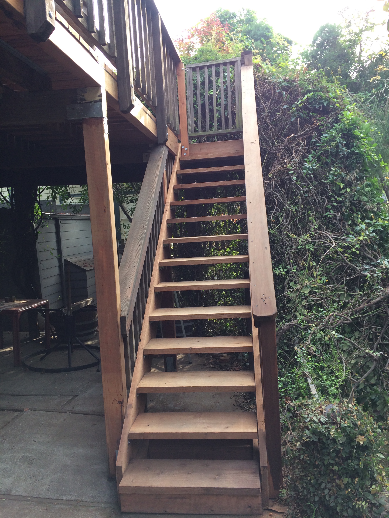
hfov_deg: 48.2
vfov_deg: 61.7
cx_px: 194
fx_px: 435
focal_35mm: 29
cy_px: 259
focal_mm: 4.15
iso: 50
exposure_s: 1/120
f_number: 2.2
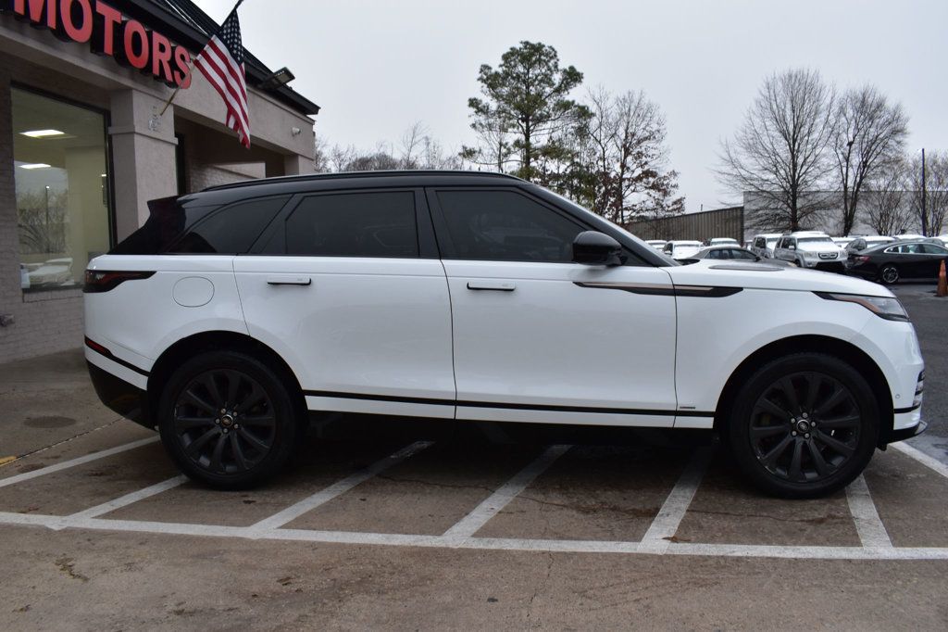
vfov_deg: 47.9
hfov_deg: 67.4
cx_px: 474
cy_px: 316
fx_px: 711
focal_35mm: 27
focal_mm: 18
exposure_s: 1/100
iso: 400
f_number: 9
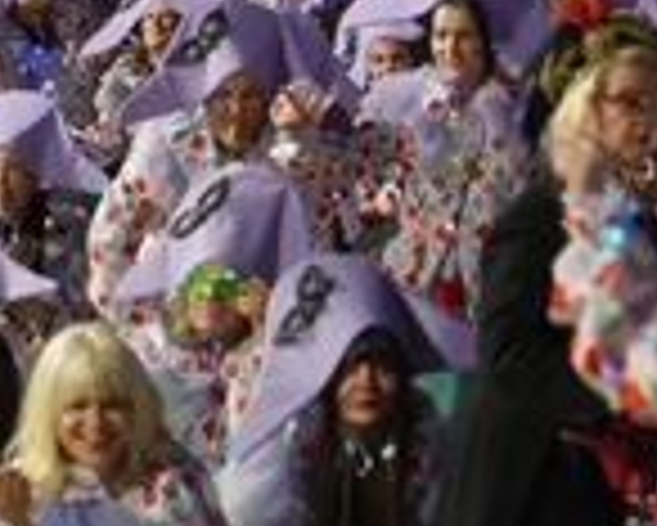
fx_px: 5604
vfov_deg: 5.3
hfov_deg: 6.7
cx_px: 711
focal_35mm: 288
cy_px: -283
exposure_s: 1/250
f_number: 4
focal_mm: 70
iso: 1600
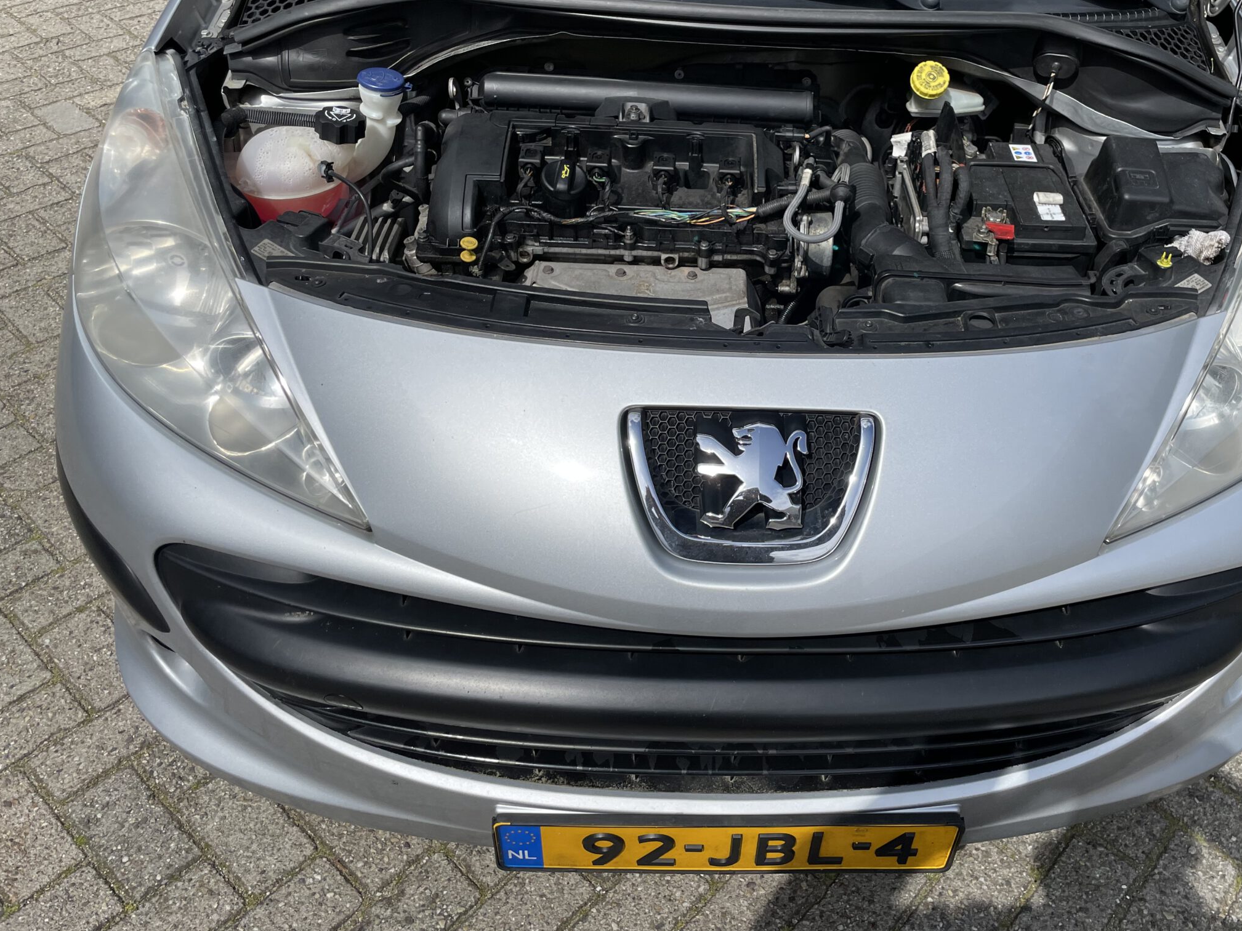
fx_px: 1184
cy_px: 343
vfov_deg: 42.6
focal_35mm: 33
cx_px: 756
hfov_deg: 54.9
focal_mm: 4.2
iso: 32
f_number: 1.6
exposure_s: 1/4464
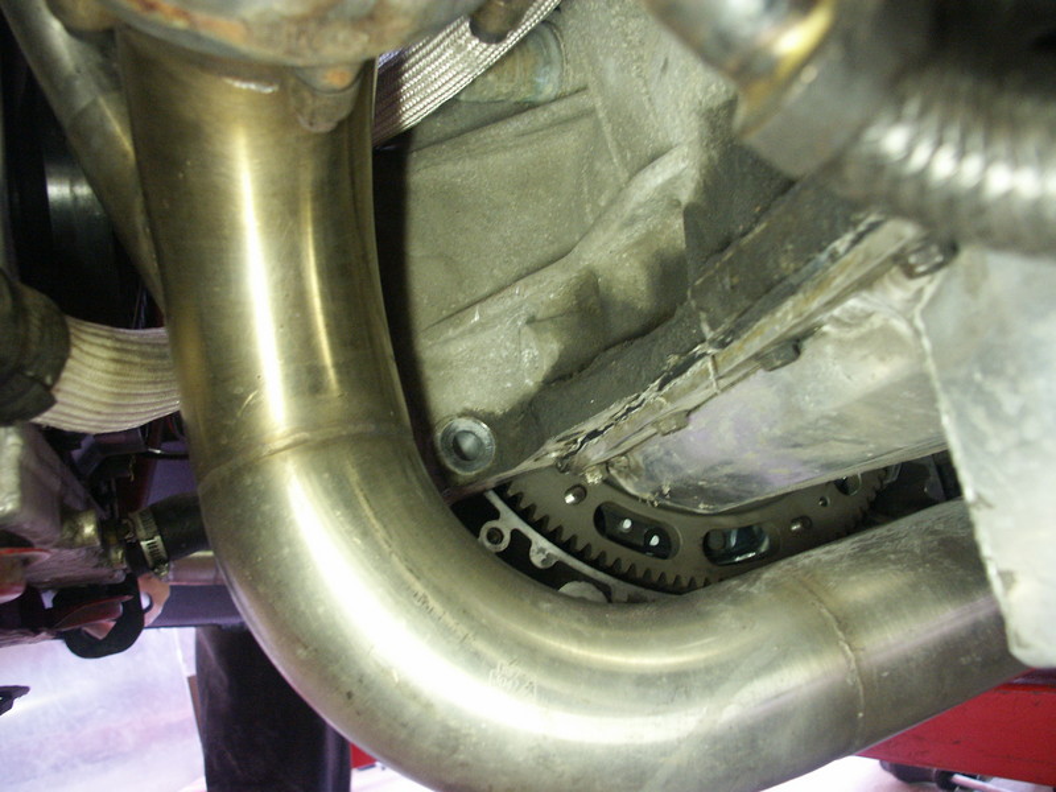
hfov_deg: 61.7
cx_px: 528
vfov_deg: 48.2
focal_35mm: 29
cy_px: 396
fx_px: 885
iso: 200
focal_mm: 7.7
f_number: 2.8
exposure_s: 1/10
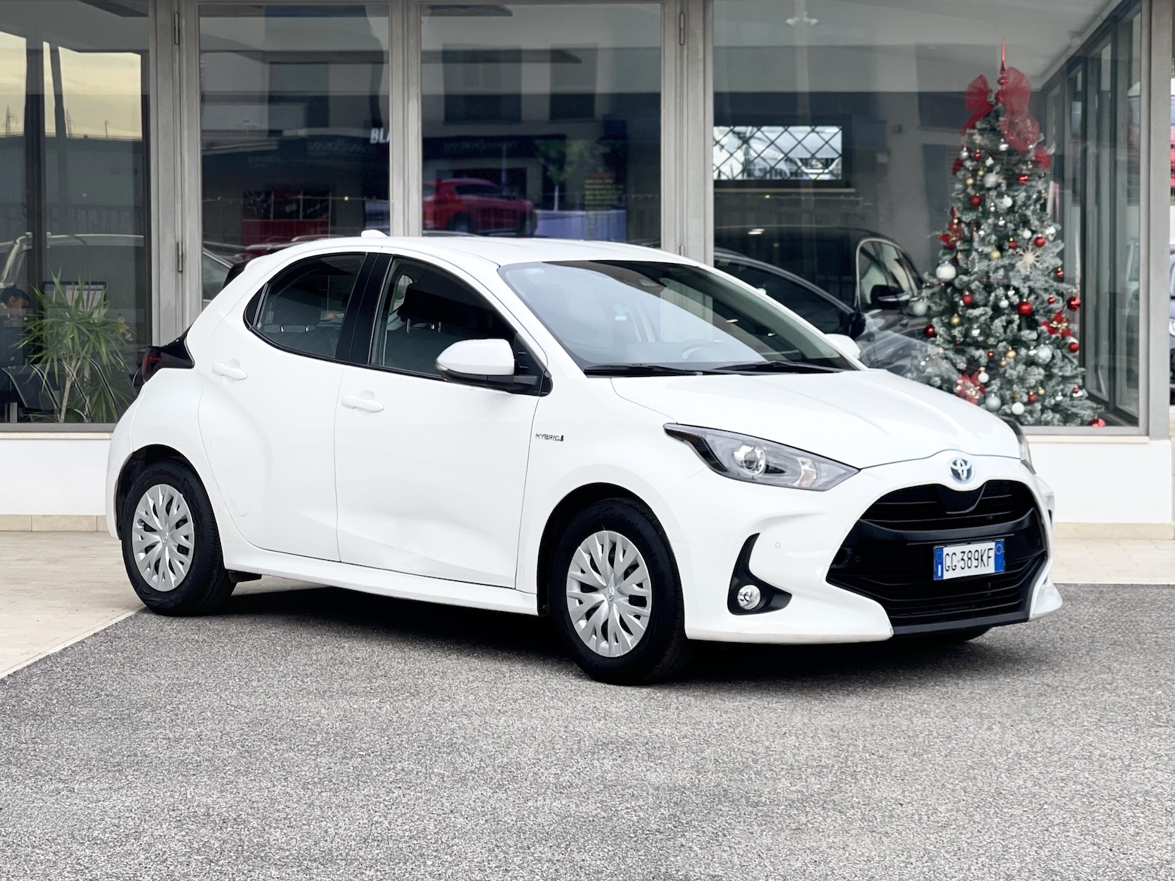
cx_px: 588
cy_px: 440
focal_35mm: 64
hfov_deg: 30.3
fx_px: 2172
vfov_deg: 22.9
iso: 32
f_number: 2.2
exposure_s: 1/374
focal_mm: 7.5
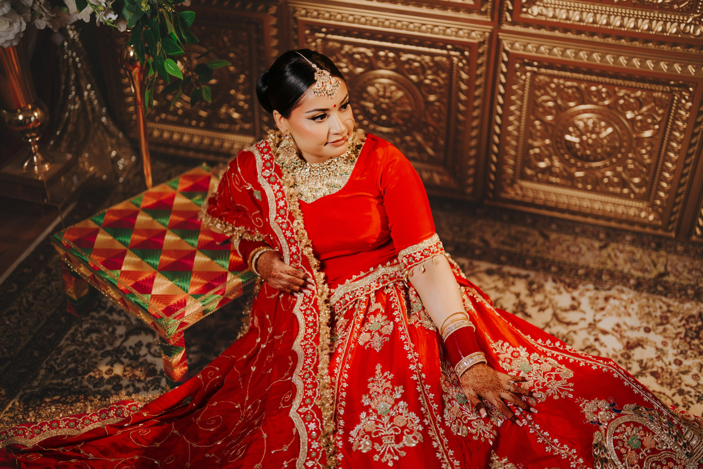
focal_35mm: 50
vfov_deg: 27.0
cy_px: 234
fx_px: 976
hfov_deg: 39.6
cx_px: 352
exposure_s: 1/200
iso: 200
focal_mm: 50
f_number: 1.2
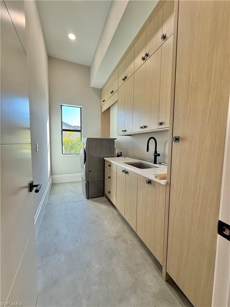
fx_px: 124
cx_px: 115
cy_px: 154
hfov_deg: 85.7
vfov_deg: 102.1
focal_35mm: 14
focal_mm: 2.22
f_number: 2.2
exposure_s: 1/120
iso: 100
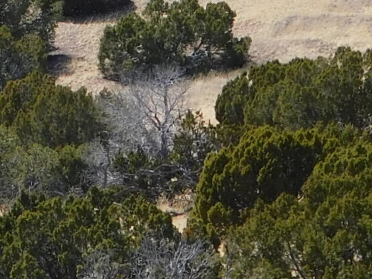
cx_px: -119
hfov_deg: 6.2
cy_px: 10
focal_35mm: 317
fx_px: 3408
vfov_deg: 4.7
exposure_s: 1/640
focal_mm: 10.4
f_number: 4
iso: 125
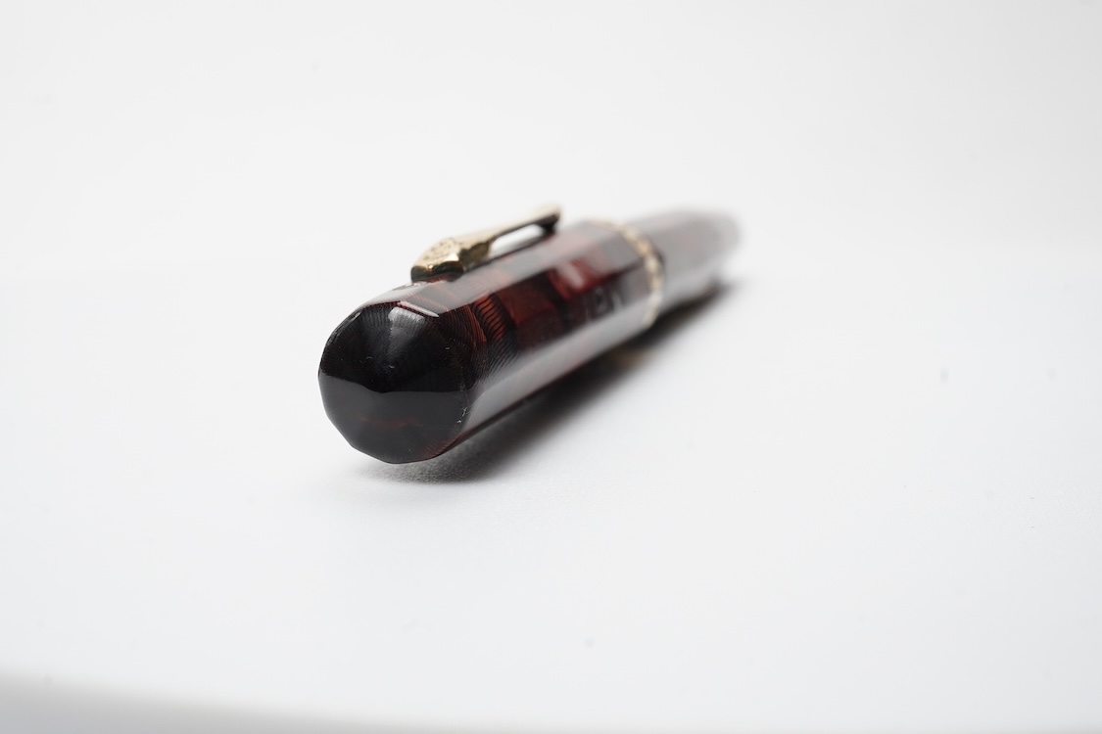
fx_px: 1377
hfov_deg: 43.6
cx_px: 551
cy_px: 367
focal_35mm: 45
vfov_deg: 29.9
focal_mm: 30
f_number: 22
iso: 640
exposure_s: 1/100
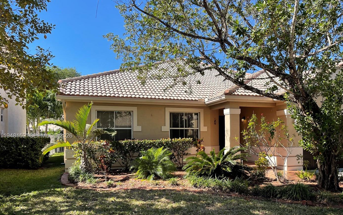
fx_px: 299
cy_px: 136
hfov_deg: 59.4
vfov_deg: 39.1
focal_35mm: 32
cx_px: 194
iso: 32
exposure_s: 1/1383
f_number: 1.6
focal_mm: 4.2
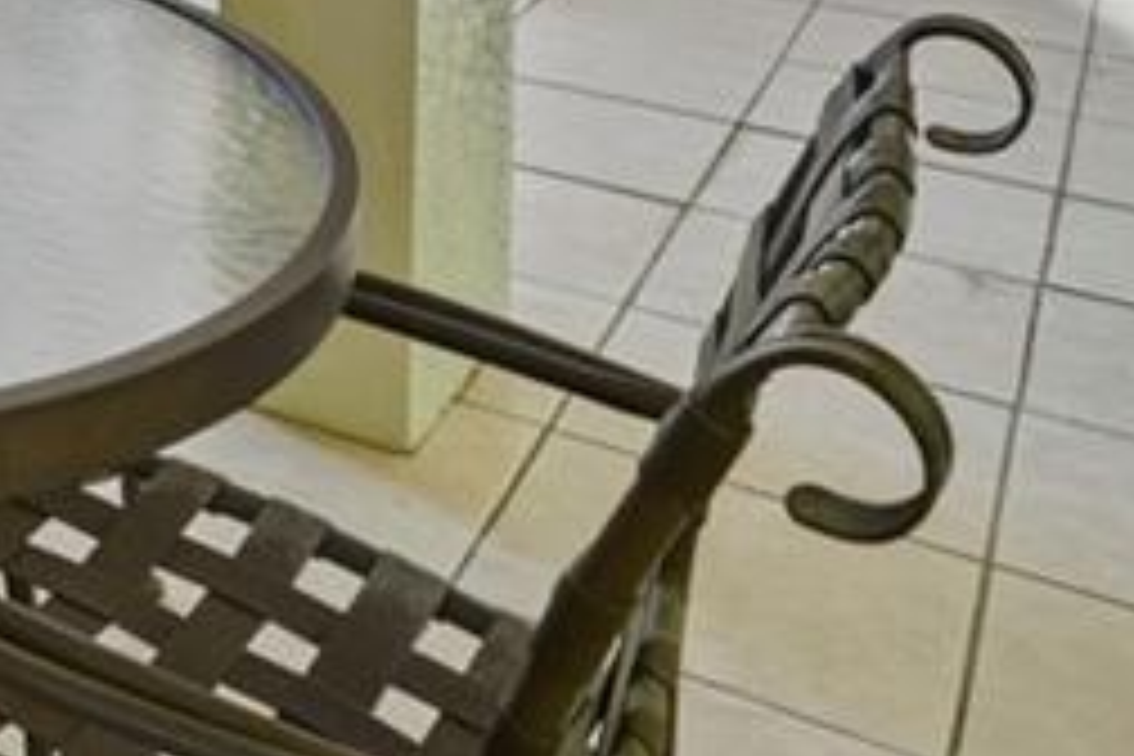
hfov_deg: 23.8
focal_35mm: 65
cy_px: -646
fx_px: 2047
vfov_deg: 16.9
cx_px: -616
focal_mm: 16
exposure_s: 1/40
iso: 200
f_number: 9
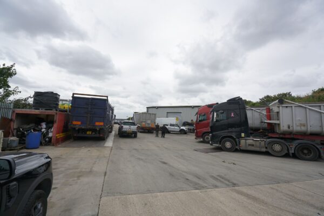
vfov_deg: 73.7
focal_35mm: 16
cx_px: 162
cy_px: 108
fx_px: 144
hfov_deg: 96.7
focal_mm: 16
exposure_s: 1/640
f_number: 5.6
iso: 100
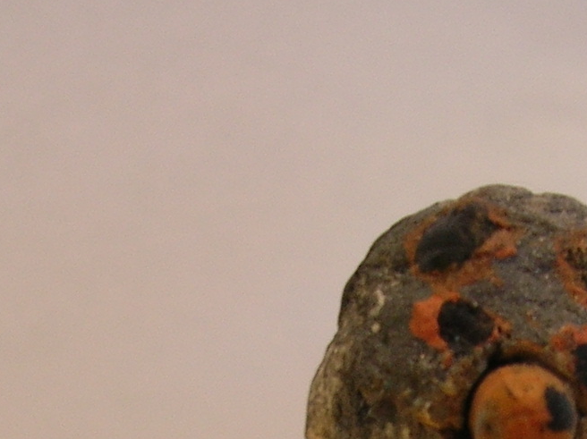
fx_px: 2067
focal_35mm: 122
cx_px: 488
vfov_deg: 11.5
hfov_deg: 16.0
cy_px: 719
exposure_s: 1/8.5
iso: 50
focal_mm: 5.8
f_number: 2.8
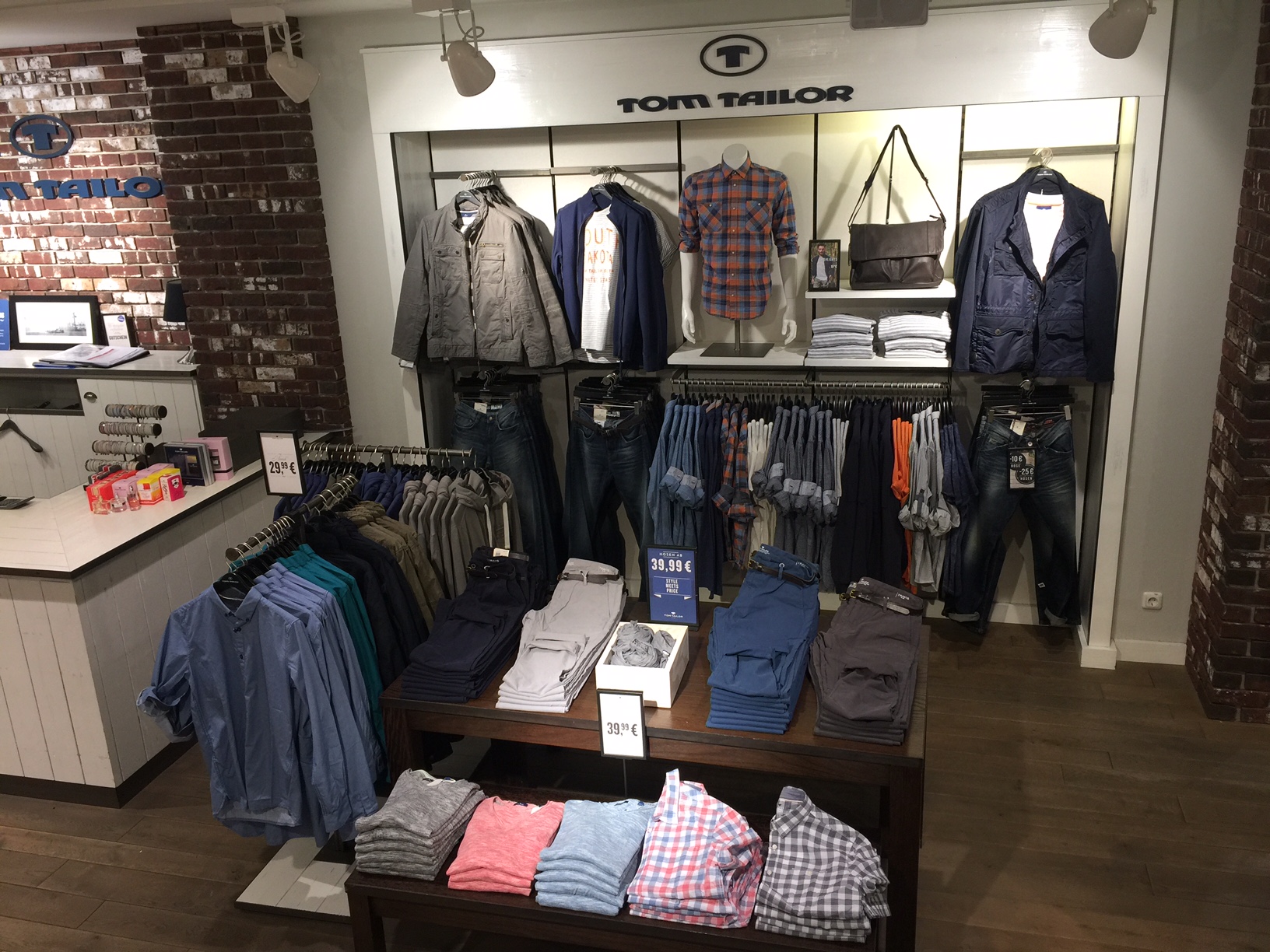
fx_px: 1064
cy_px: 476
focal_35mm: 29
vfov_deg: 48.2
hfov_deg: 61.7
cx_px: 635
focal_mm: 4.15
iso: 40
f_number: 2.2
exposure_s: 1/33
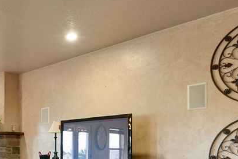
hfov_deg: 40.3
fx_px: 265
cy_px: 172
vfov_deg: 30.2
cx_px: -17
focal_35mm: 40
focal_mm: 16
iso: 100
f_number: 8
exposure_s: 4
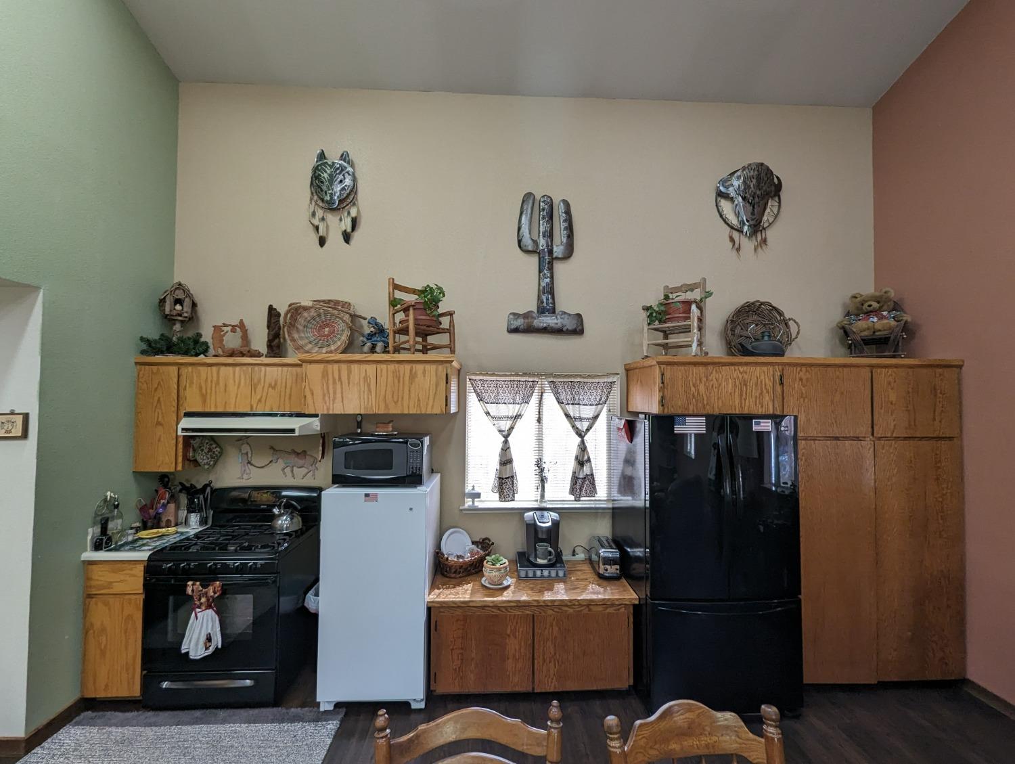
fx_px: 382
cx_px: 508
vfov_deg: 90.0
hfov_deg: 106.1
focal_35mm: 13
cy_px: 382
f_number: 2.2
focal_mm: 1.95
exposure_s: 1/24
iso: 90
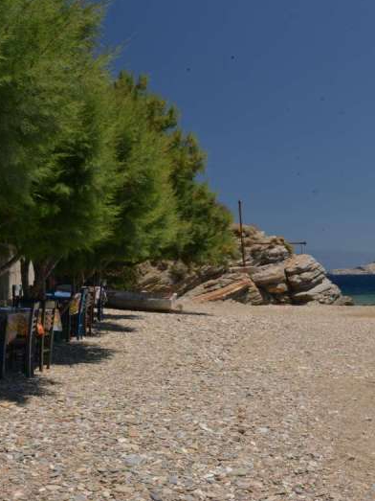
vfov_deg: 36.2
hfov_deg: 26.7
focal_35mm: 53
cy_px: 249
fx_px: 766
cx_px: 330
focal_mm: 36
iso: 1100
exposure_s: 1/250
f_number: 22
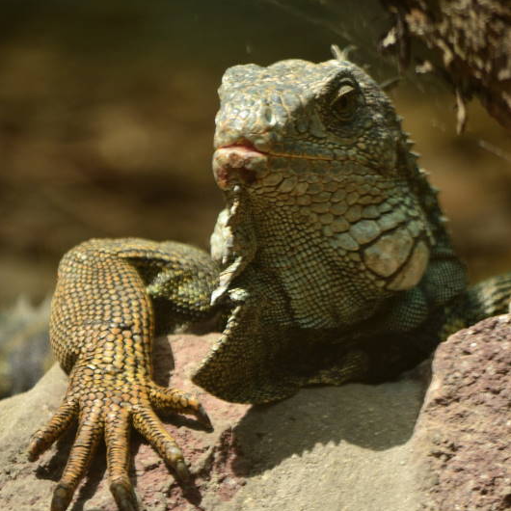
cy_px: 268
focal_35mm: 423
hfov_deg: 4.1
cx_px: 255
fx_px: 7065
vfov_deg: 4.1
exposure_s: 1/2500
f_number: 5.6
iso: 800
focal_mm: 220
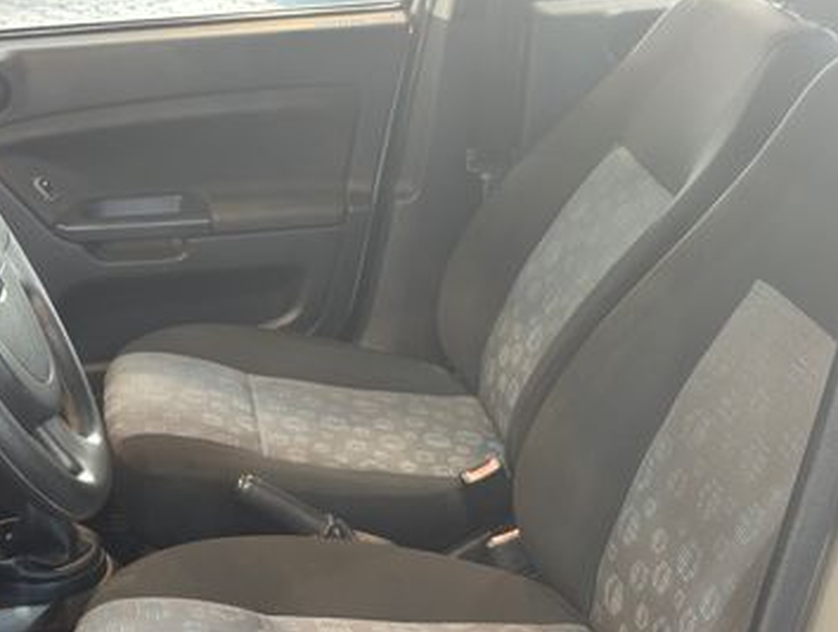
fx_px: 1674
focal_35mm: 69
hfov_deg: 28.1
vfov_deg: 21.3
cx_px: 379
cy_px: 395
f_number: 1.6
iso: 160
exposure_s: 1/40
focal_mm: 5.96
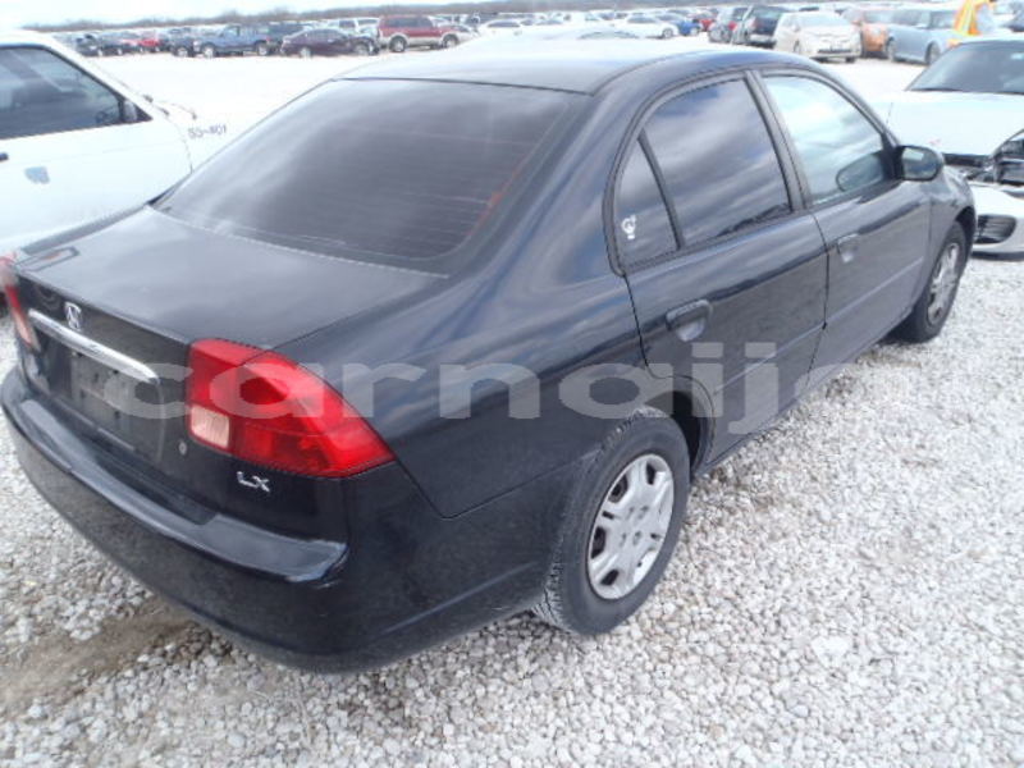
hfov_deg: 63.4
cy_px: 384
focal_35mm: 28
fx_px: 828
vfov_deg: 49.7
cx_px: 512
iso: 80
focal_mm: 5
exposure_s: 1/125
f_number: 4.5
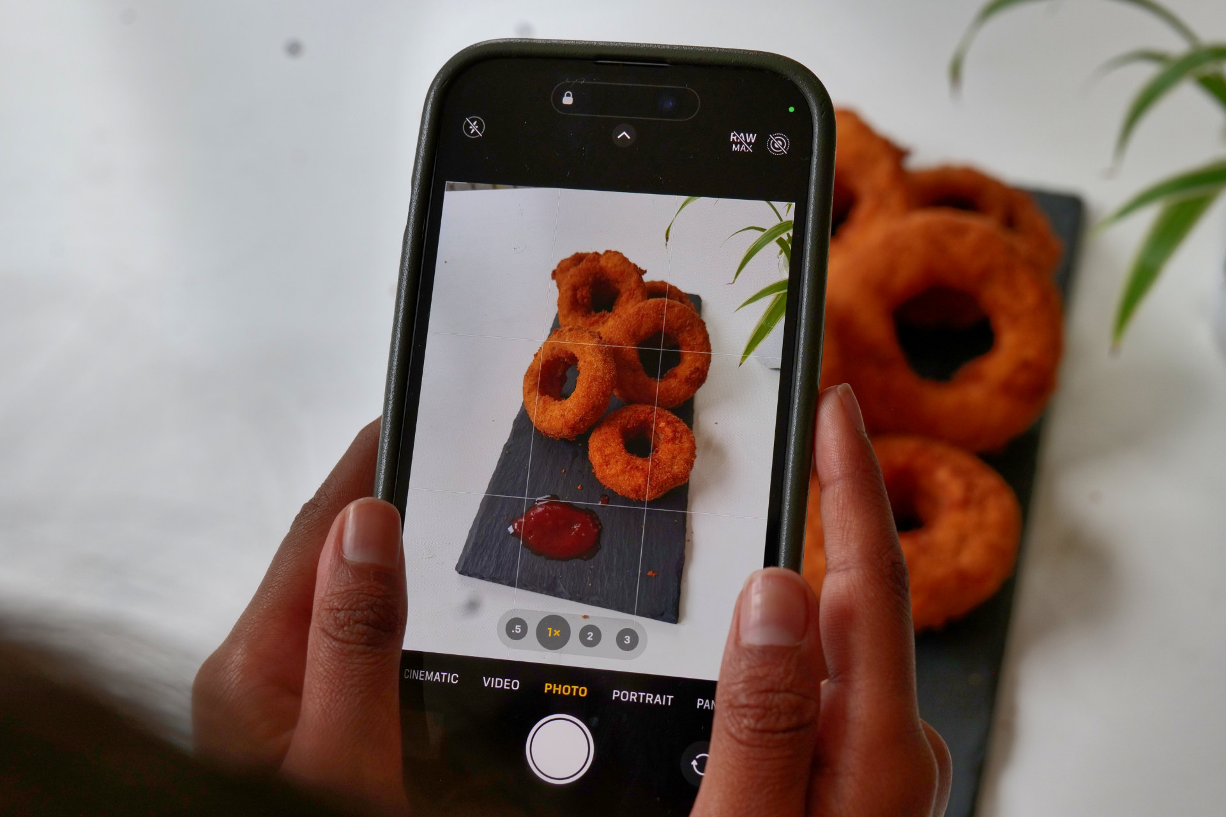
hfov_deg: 39.6
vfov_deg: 27.0
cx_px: 613
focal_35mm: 50
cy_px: 408
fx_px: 1703
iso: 400
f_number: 9
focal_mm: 50
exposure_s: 1/60
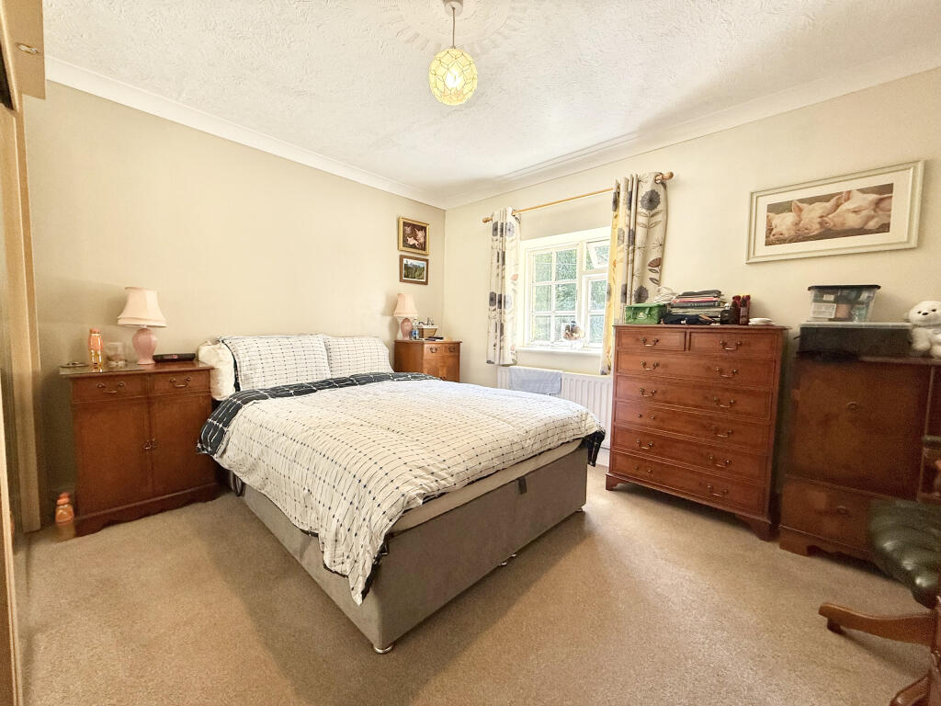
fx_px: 381
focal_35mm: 14
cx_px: 470
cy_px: 353
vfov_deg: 85.7
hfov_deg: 102.1
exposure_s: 1/99
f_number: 2.2
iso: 125
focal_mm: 2.22
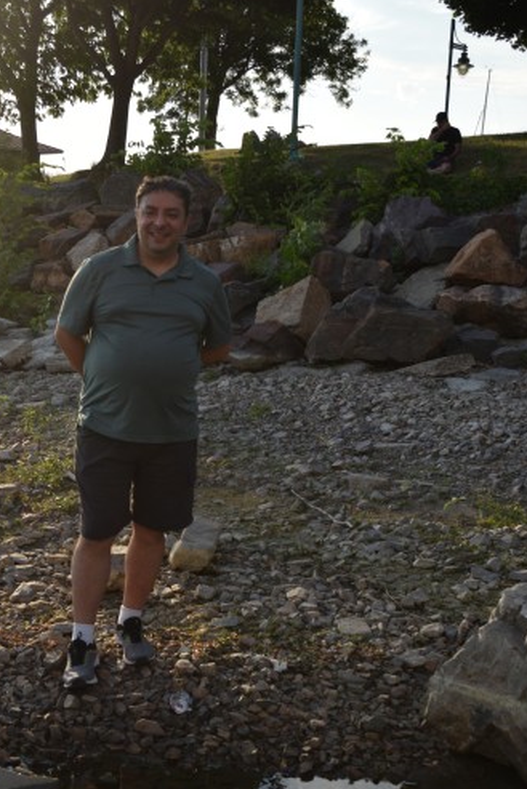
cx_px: 162
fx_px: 1201
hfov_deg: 24.6
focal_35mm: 55
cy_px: 562
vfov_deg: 35.8
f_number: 5.6
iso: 200
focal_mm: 25
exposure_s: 1/800
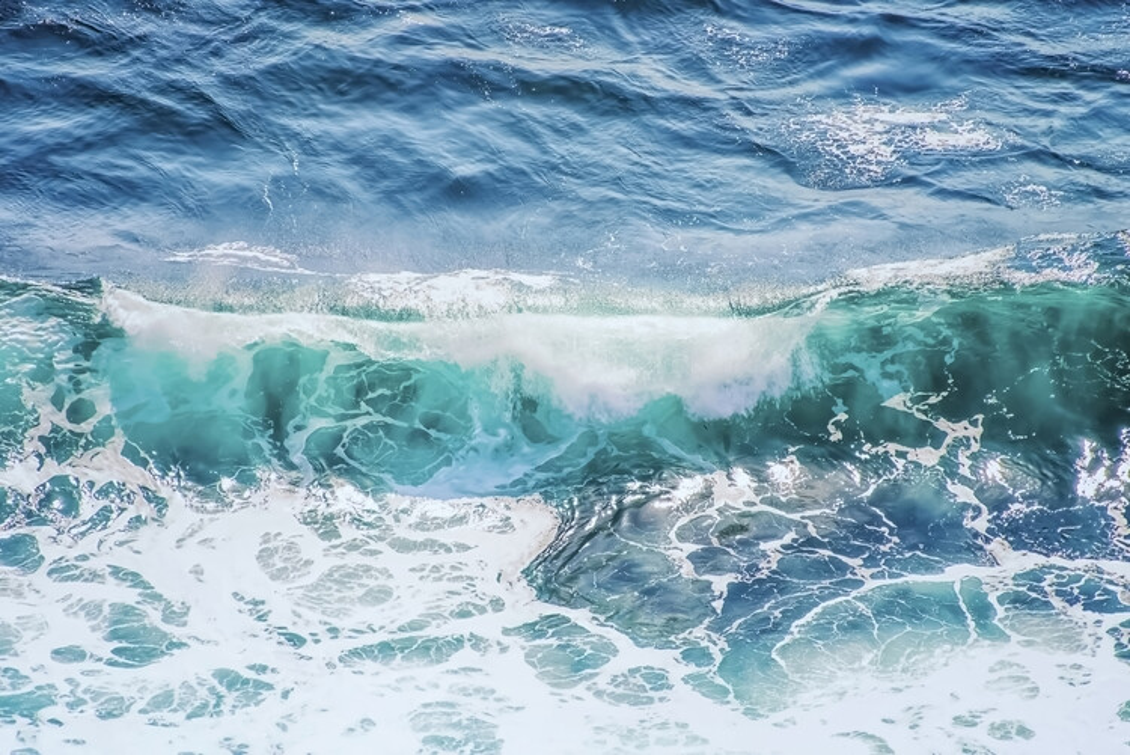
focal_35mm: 300
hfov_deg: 6.9
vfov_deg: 4.6
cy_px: 378
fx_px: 9422
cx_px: 565
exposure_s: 1/250
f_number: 8
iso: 64
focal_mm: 300
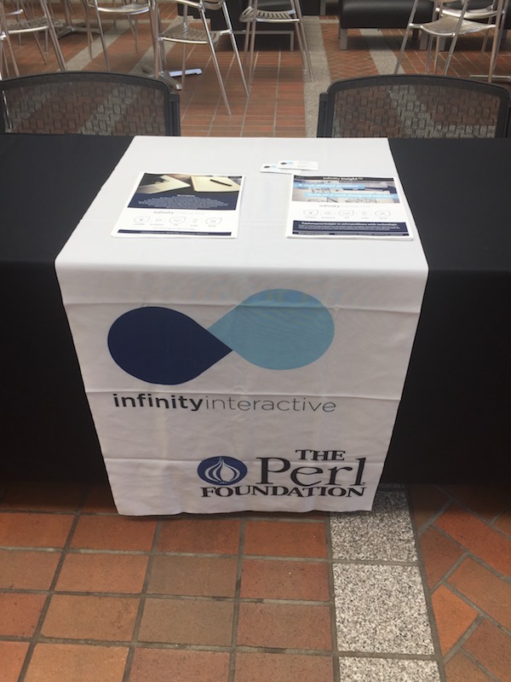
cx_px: 256
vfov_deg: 61.7
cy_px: 341
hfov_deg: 48.2
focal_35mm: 29
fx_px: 571
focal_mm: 4.15
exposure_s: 1/60
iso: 32
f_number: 2.2
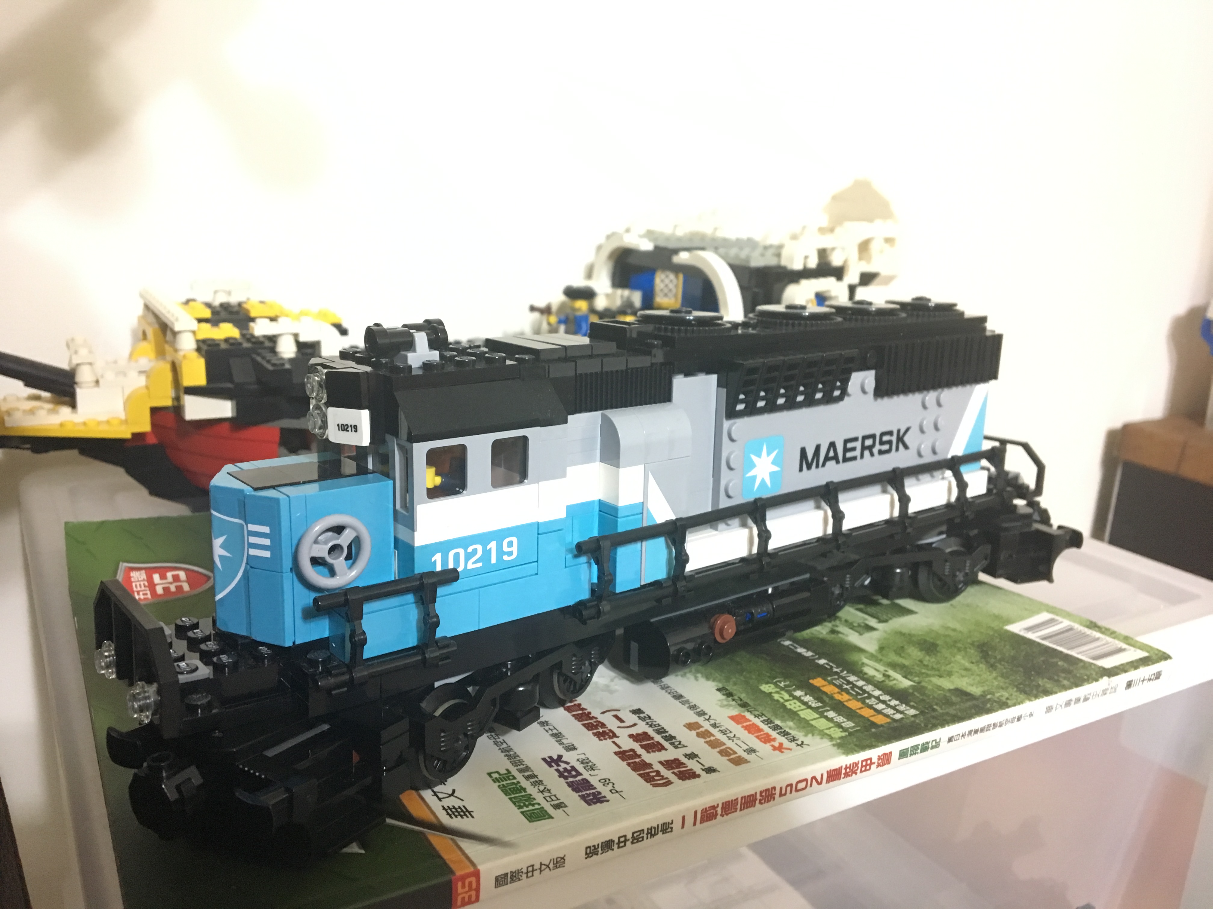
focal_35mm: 29
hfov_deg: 61.7
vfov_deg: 48.2
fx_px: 1016
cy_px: 454
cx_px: 606
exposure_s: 1/15
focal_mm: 4.15
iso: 200
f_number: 2.2
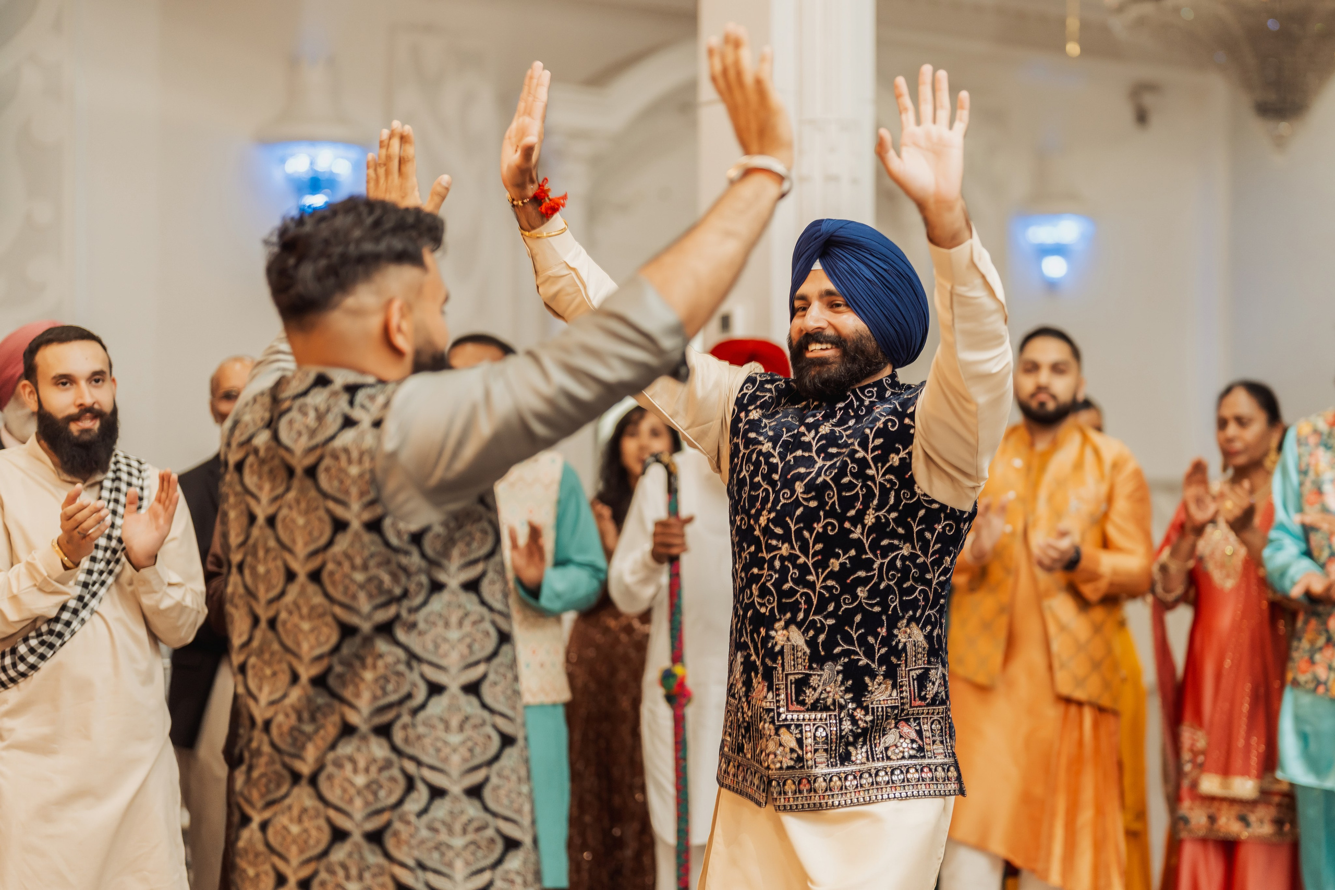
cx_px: 668
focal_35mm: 50
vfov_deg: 27.0
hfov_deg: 39.6
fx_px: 1854
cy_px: 445
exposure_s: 1/200
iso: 500
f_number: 1.2
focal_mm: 50
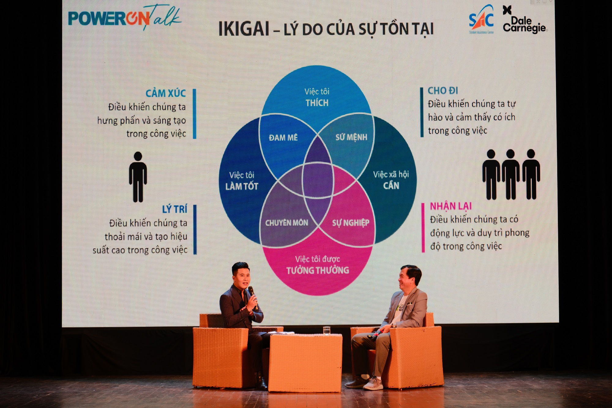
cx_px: 306
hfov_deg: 25.4
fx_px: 1360
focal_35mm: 80
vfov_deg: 17.1
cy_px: 204
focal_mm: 53.2
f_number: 2.8
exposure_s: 1/100
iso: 320
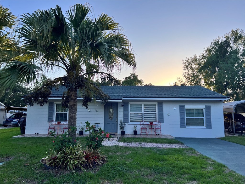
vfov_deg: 53.1
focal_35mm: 26
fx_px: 184
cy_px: 92
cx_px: 122
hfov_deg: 67.3
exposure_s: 1/1344
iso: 50
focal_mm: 5.7
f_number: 1.5
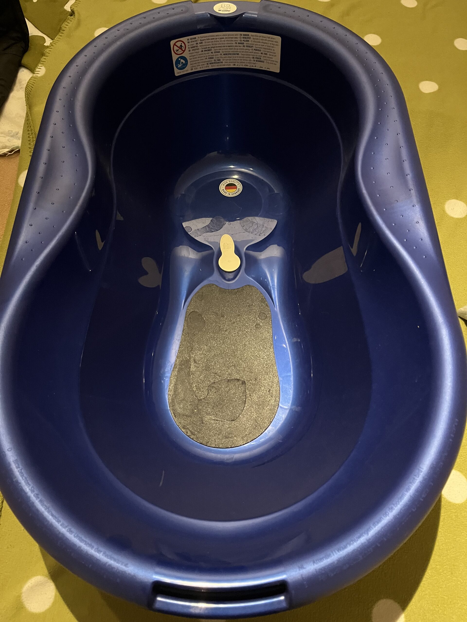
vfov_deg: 67.3
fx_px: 468
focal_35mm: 26
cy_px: 311
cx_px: 234
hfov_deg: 53.1
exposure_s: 1/25
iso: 640
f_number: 1.6
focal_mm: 5.1
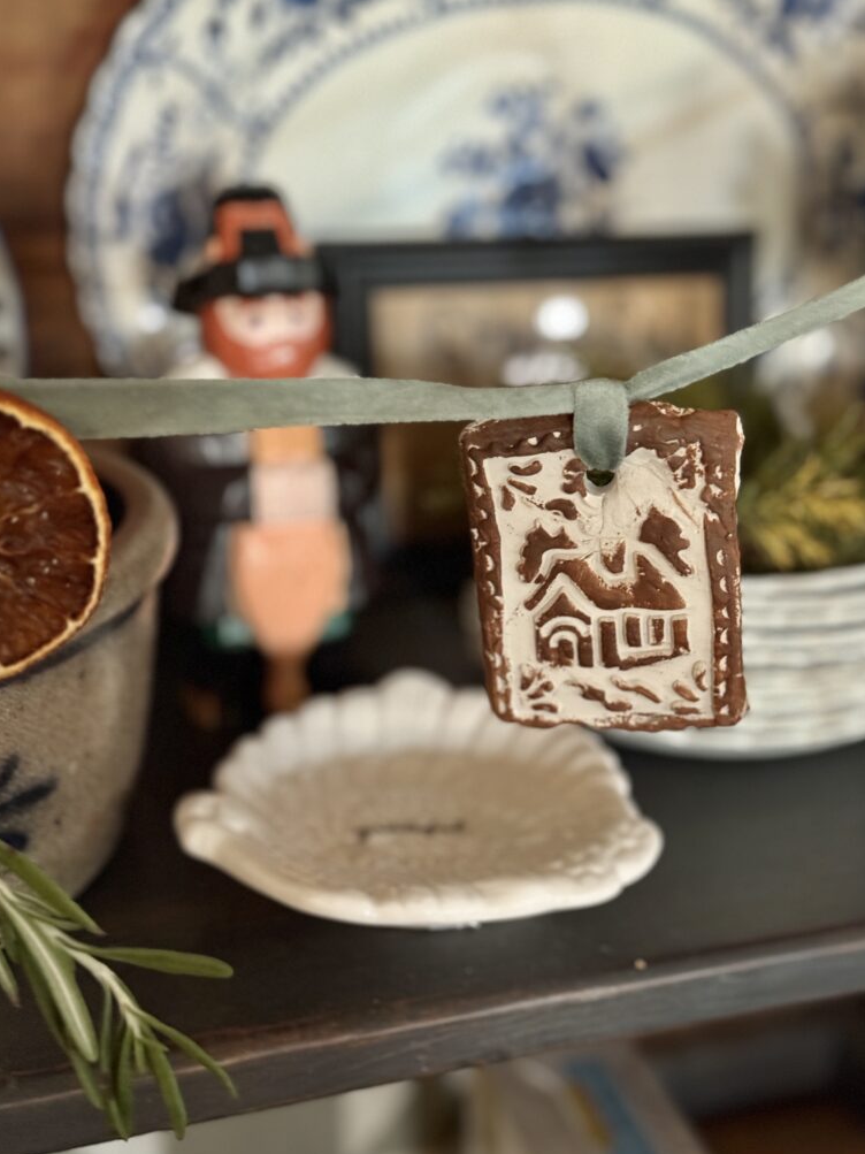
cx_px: 434
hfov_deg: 29.7
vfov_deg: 38.9
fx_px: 1633
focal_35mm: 49
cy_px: 580
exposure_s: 1/24
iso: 640
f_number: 1.78
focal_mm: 6.76
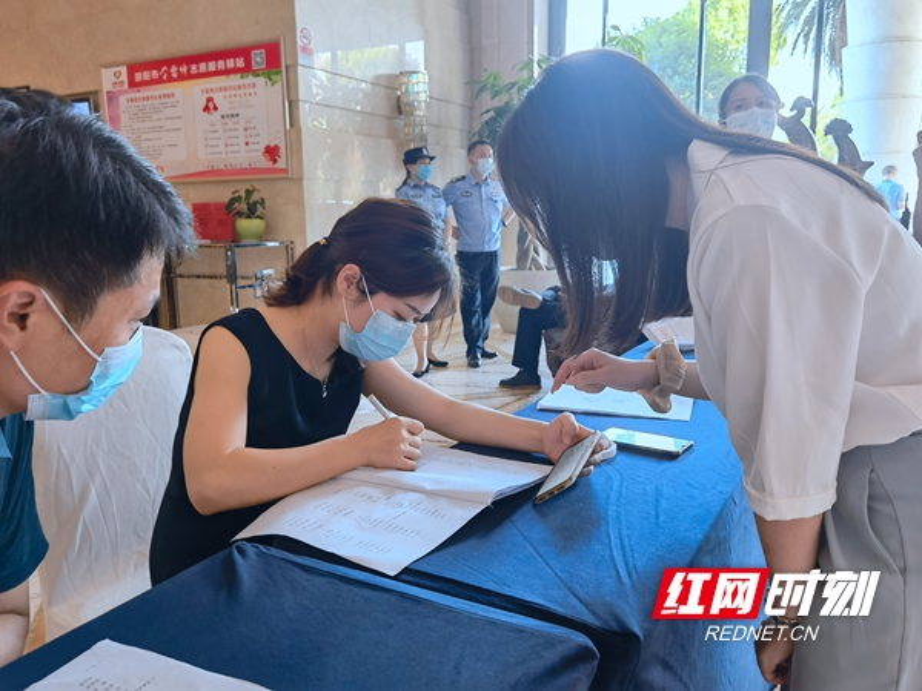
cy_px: 346
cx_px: 461
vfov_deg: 51.4
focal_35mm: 27
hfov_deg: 65.3
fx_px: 719
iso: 160
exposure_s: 1/50
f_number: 1.9
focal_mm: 6.67
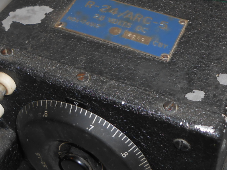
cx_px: 106
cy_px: -1
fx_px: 479
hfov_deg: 26.7
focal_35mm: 73
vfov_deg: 19.6
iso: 80
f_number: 3.5
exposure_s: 1/25
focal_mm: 4.6
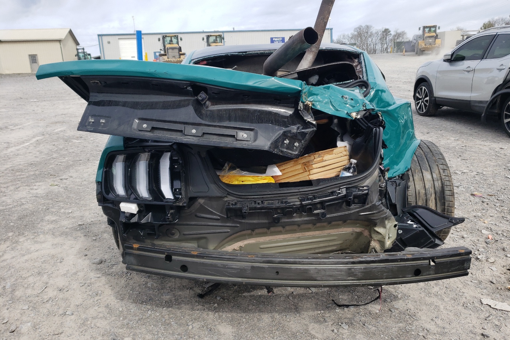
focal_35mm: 28
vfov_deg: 46.4
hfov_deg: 65.5
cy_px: 177
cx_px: 259
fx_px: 397
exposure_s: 1/1667
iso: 50
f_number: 1.5
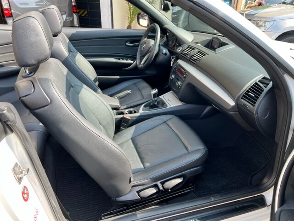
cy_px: 110
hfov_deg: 67.3
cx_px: 147
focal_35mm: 26
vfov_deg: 53.1
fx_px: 221
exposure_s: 1/374
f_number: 1.5
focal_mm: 5.7
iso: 50
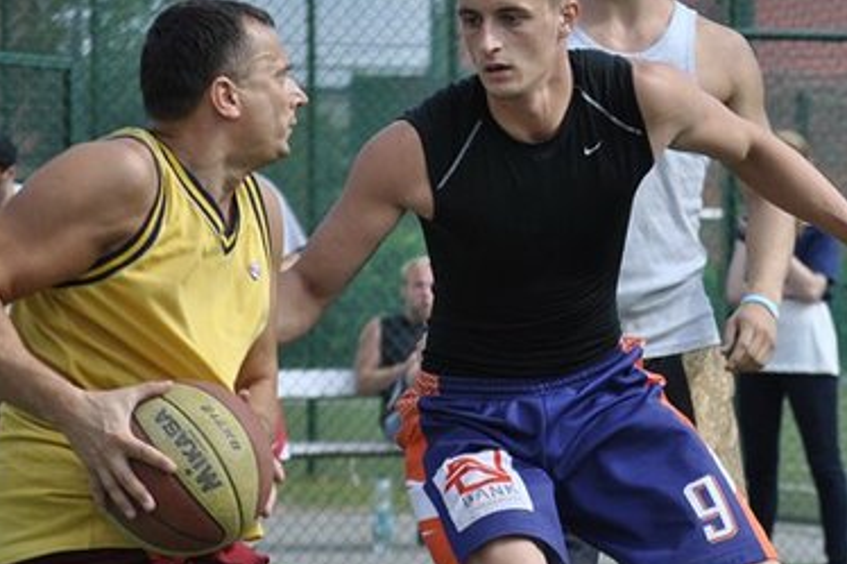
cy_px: 237
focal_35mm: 209
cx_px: 716
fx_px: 4915
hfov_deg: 9.8
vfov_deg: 6.6
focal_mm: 80
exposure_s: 1/1000
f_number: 4.2
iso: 180
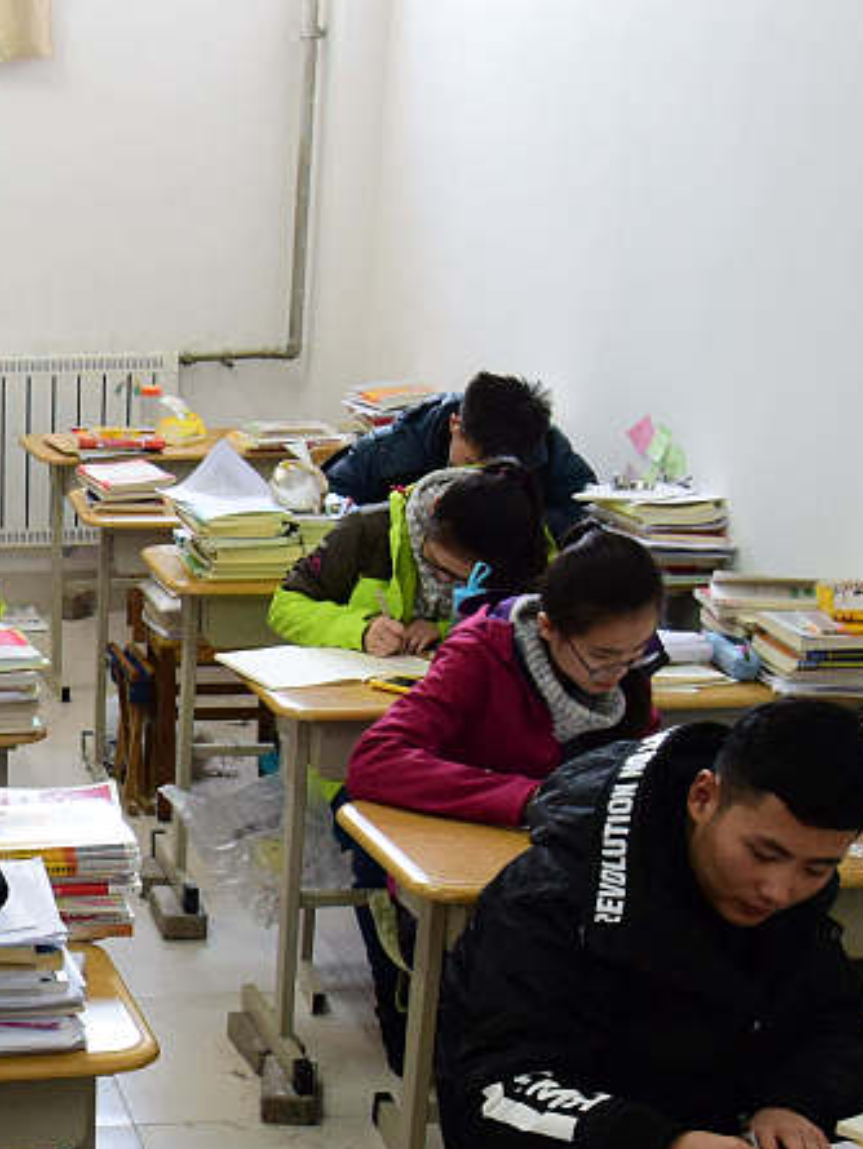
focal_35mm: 70
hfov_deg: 19.6
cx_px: -217
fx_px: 2326
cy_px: 888
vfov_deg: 27.3
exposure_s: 1/50
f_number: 5
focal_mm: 18
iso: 1600
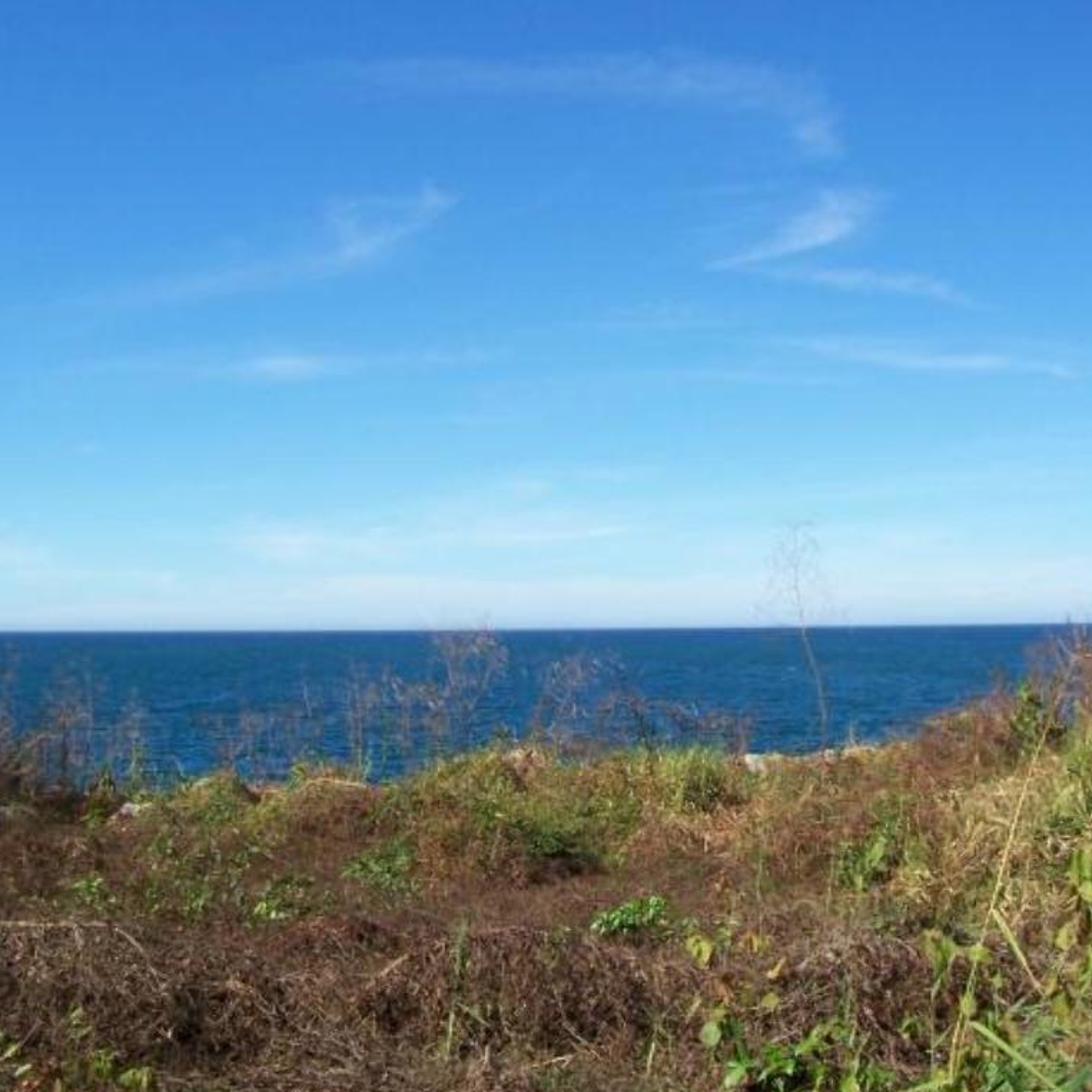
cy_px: 547
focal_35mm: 42
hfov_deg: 40.0
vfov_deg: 40.0
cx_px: 514
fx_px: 1499
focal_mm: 5.6
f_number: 5.6
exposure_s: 1/350
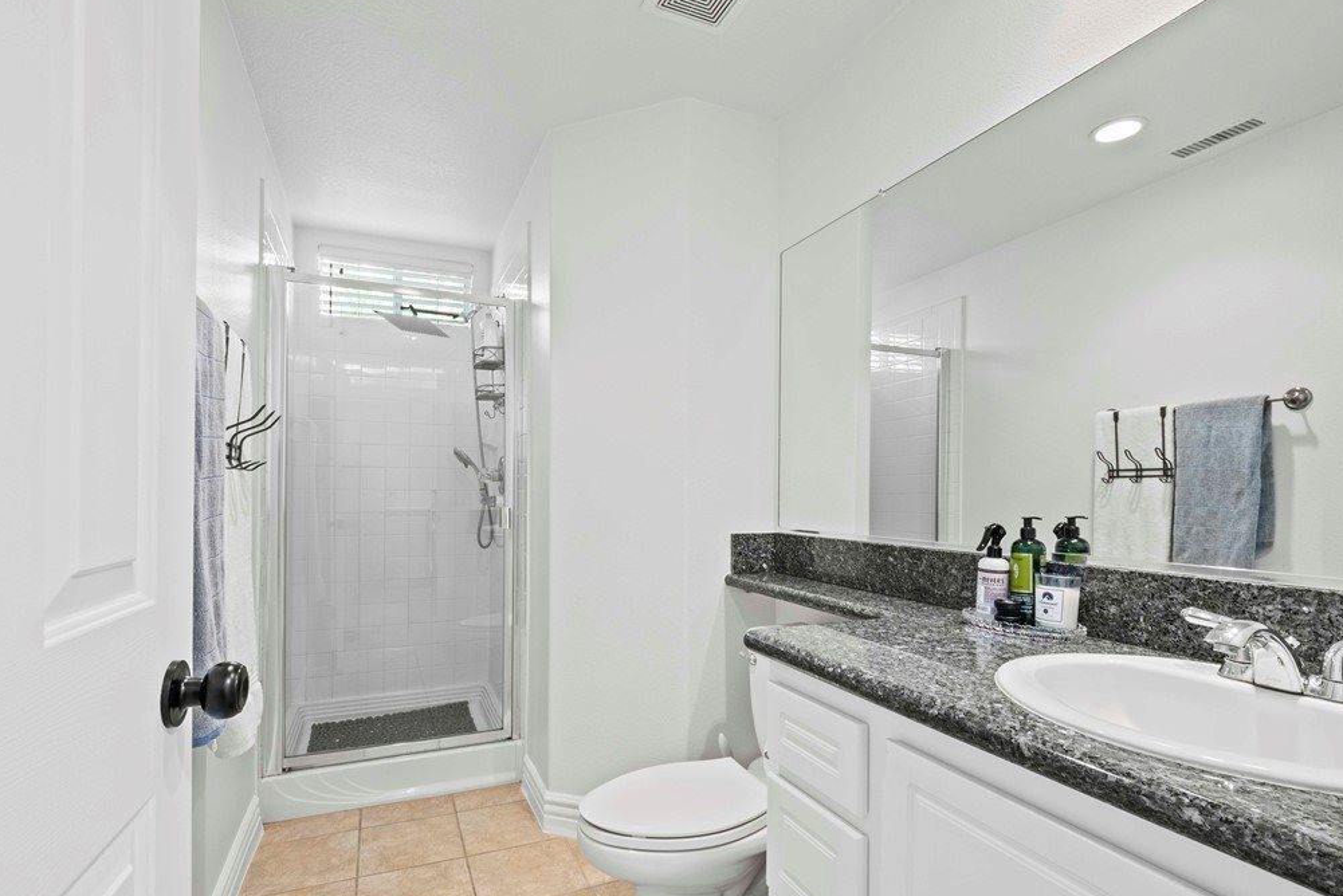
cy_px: 498
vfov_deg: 70.3
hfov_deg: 93.3
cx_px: 670
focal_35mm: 17
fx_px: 634
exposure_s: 1.3
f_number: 9
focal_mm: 8
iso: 200
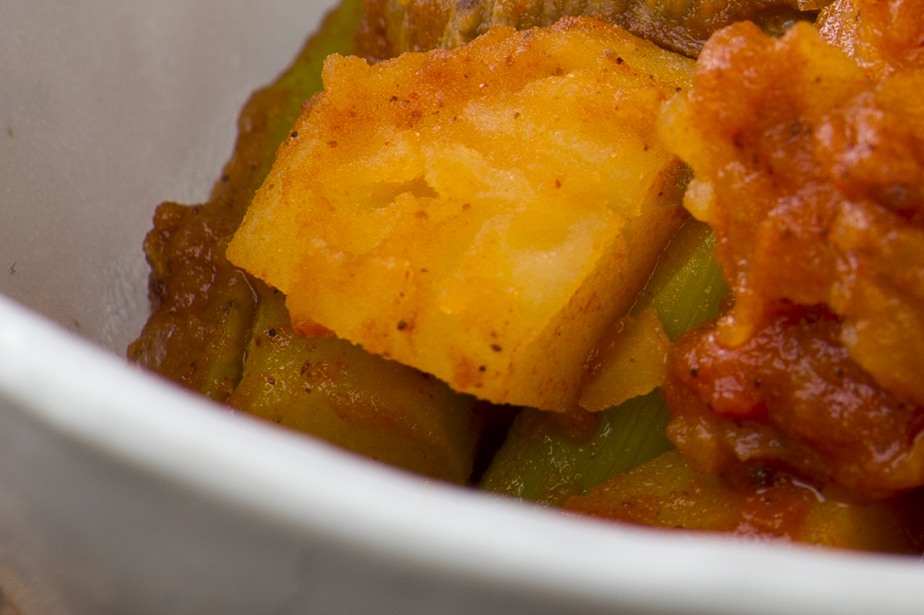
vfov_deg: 3.4
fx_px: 10339
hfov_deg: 5.1
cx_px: 1313
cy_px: -178
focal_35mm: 403
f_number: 11
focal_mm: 105
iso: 125
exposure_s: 1/125
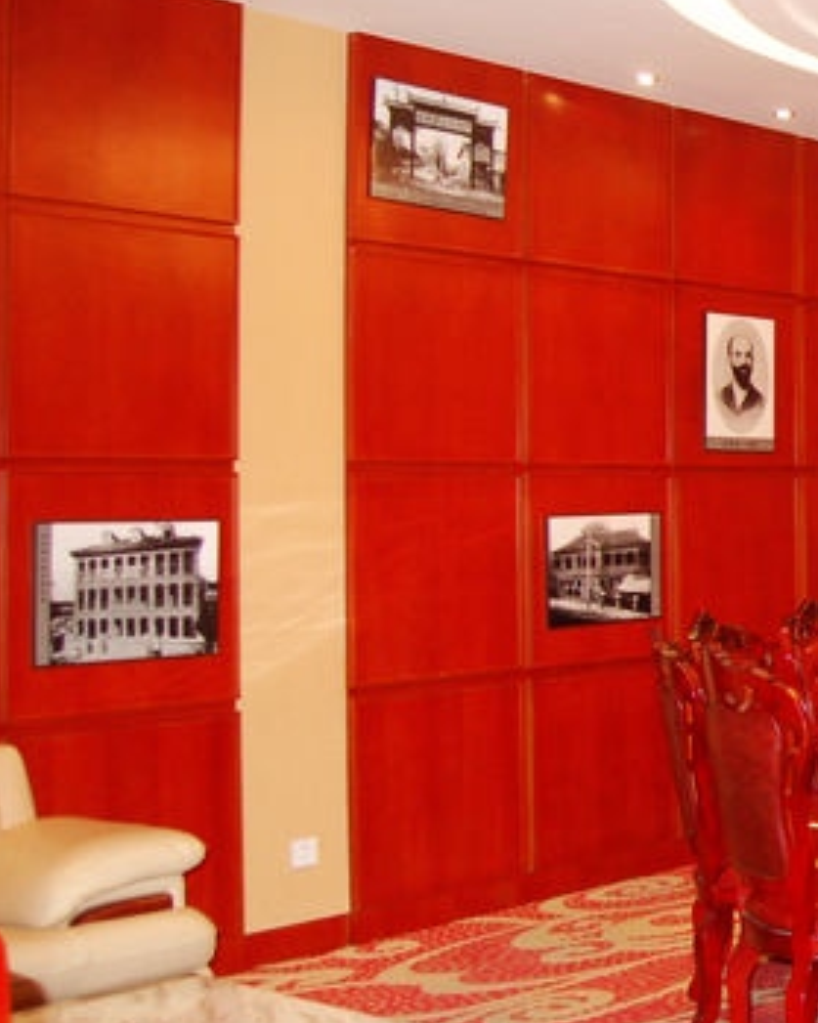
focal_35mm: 58
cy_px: 437
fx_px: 1756
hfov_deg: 22.6
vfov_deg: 32.4
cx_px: 1143
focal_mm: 18
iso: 800
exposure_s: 1/60
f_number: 4
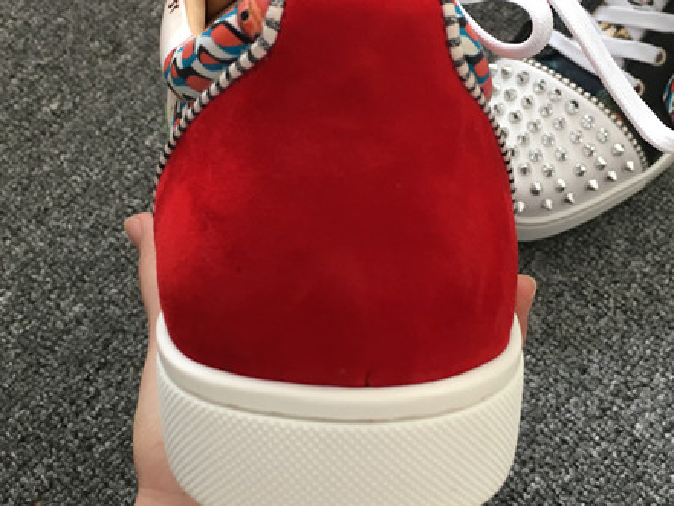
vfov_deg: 31.3
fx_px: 896
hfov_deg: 41.1
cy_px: 177
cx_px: 396
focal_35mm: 46
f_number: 2.2
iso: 100
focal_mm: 4.15
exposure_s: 1/33
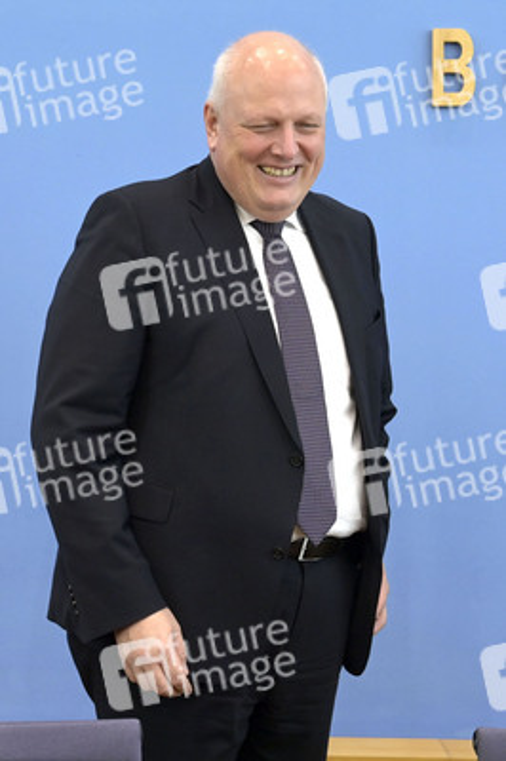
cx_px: 253
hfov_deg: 35.0
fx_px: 802
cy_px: 380
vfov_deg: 50.7
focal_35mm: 38
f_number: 5.6
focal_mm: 38
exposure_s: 1/400
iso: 2000
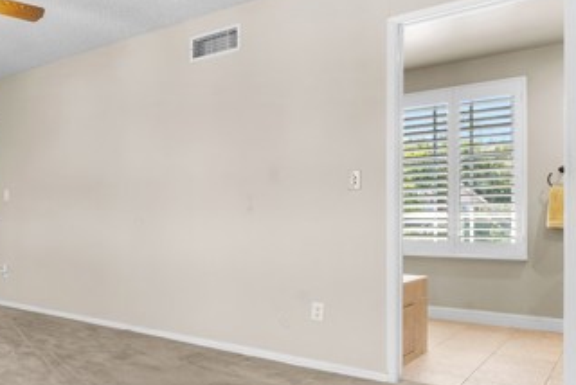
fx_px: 512
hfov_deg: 50.2
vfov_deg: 41.1
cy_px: 220
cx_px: 31
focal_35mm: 32
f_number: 8
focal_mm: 16
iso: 640
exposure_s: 1/6
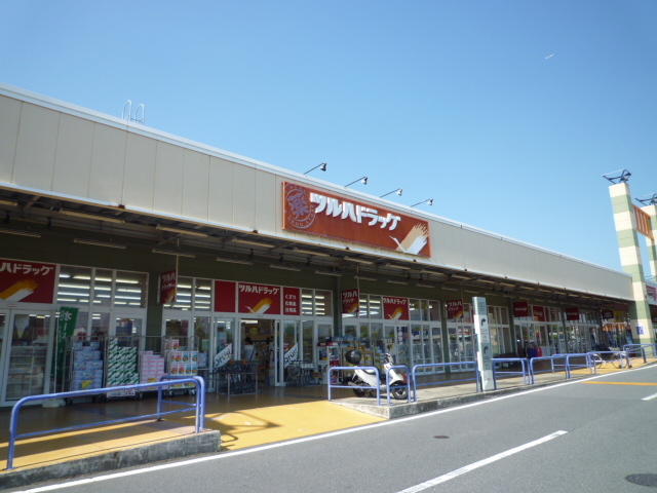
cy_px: 246
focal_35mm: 25
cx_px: 328
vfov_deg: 54.9
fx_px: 474
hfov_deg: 69.4
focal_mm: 4.4
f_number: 2.8
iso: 80
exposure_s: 1/640
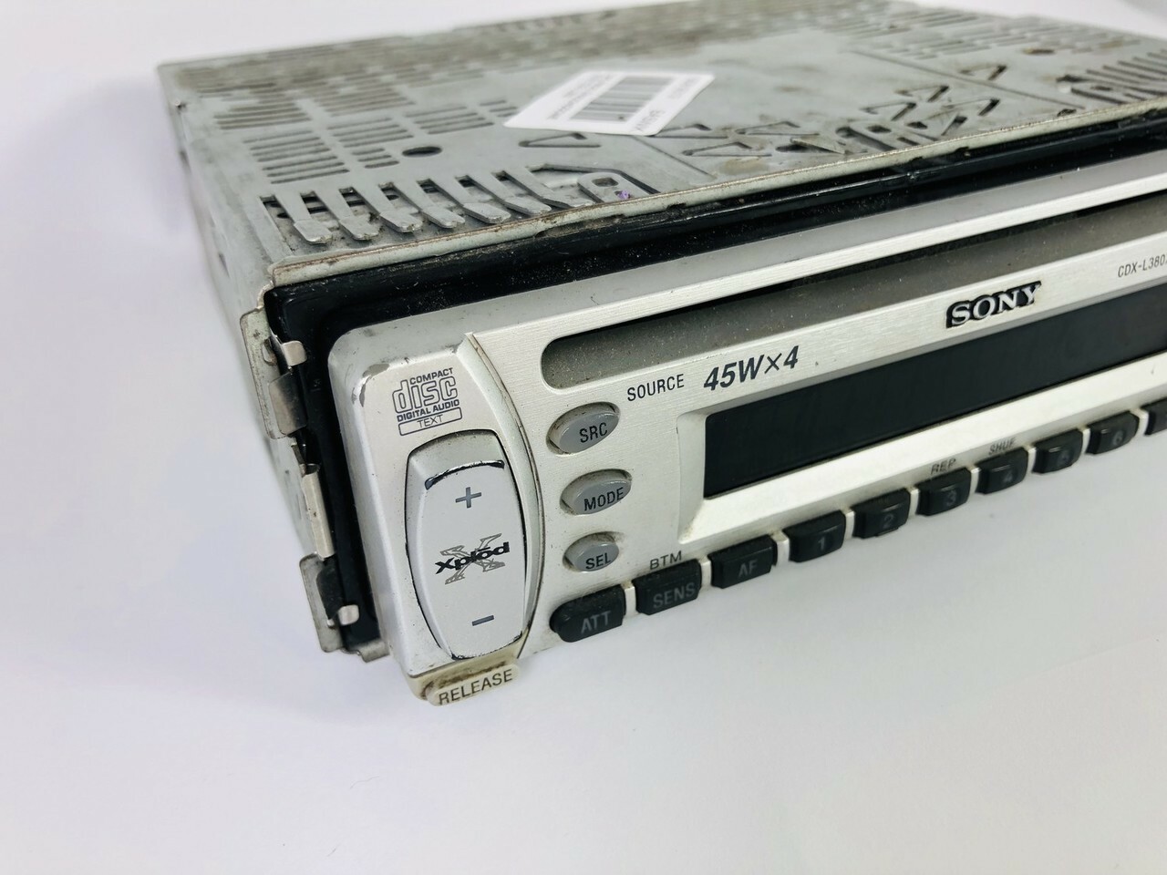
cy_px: 438
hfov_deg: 63.4
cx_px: 584
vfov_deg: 49.7
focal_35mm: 28
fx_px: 944
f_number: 1.8
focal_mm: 3.99
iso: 20
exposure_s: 1/151
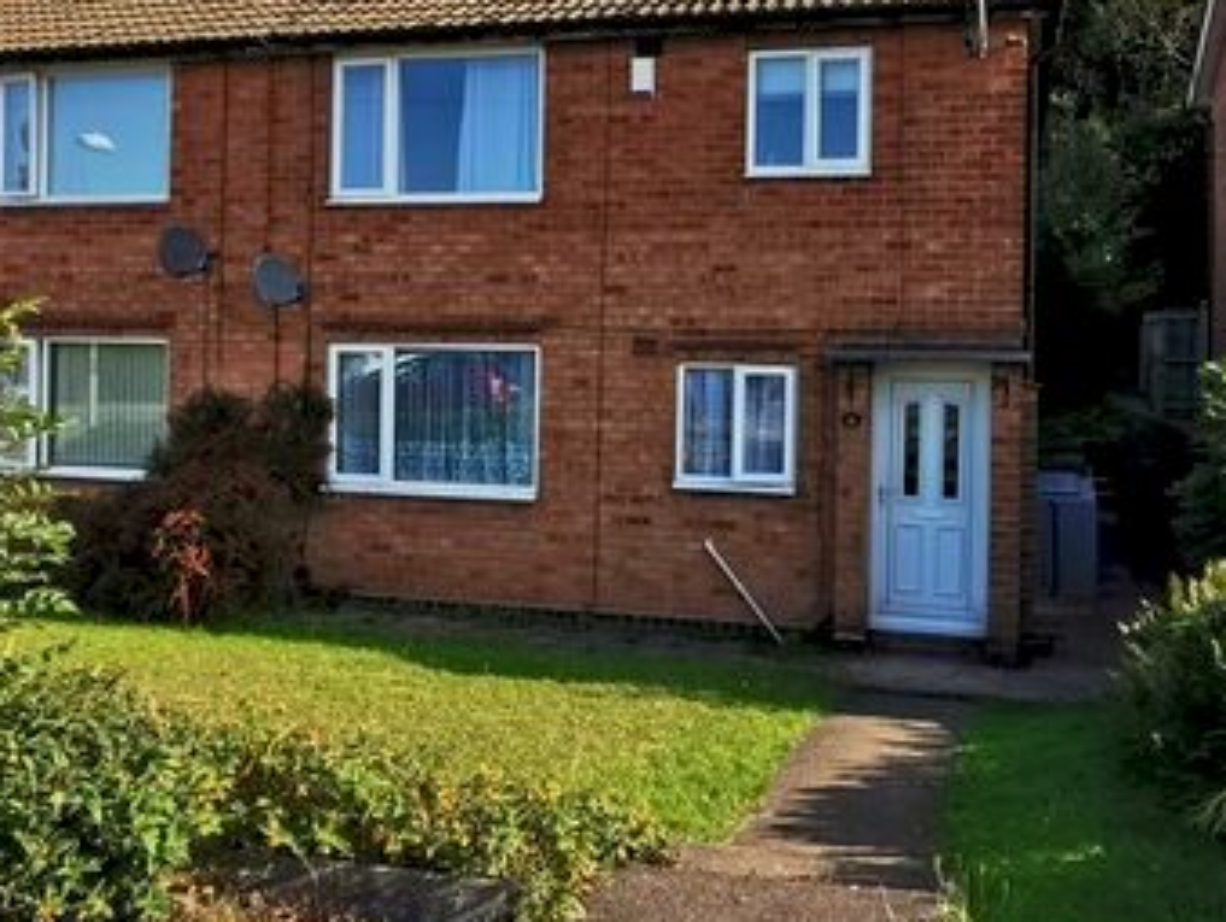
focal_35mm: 33
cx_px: 723
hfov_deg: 55.0
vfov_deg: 42.7
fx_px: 1170
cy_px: 349
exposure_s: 1/824
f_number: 2.2
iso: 50
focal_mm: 2.35
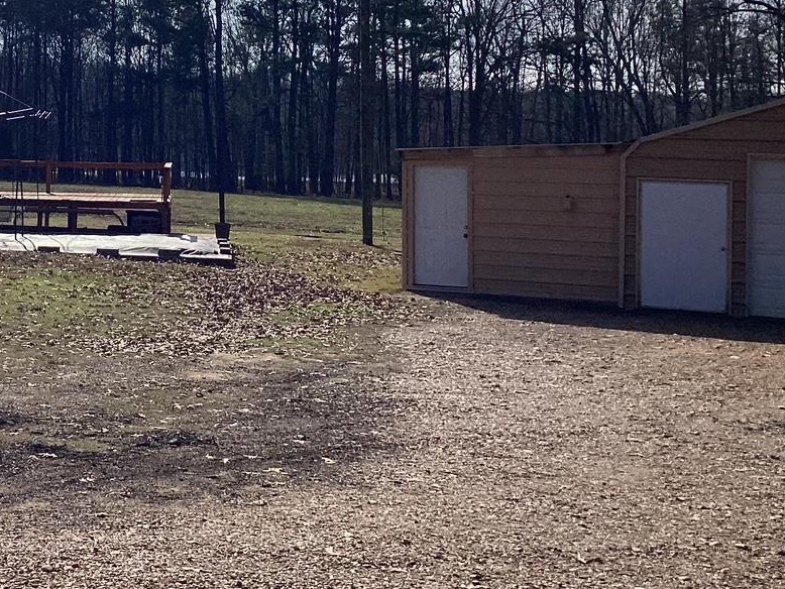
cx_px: 71
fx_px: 1474
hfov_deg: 28.6
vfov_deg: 22.2
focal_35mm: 65
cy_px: 78
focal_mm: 3.3
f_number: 2.4
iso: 25
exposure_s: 1/4808
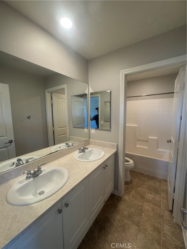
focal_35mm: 14
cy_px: 124
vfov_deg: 102.1
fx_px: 101
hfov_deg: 85.7
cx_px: 94
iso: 250
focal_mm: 2.22
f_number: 2.2
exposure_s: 1/120
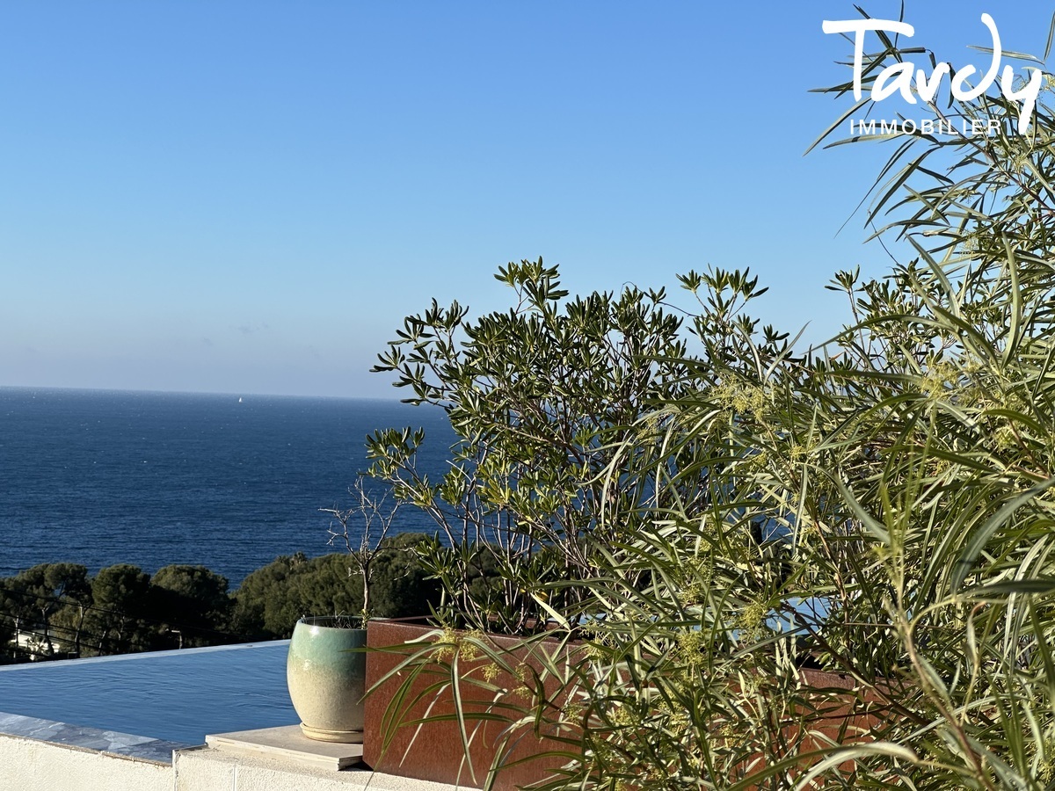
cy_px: 396
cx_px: 528
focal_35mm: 77
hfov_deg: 25.3
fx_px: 2347
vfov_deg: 19.1
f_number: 2.8
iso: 32
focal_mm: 9
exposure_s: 1/815
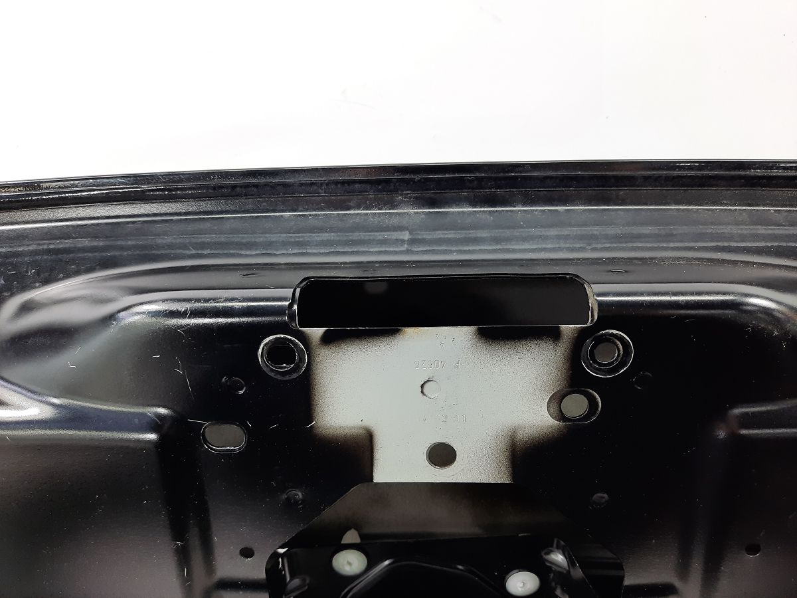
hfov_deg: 69.4
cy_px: 299
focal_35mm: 25
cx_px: 398
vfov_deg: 54.9
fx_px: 576
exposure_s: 1/50
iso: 80
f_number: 2
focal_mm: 4.6
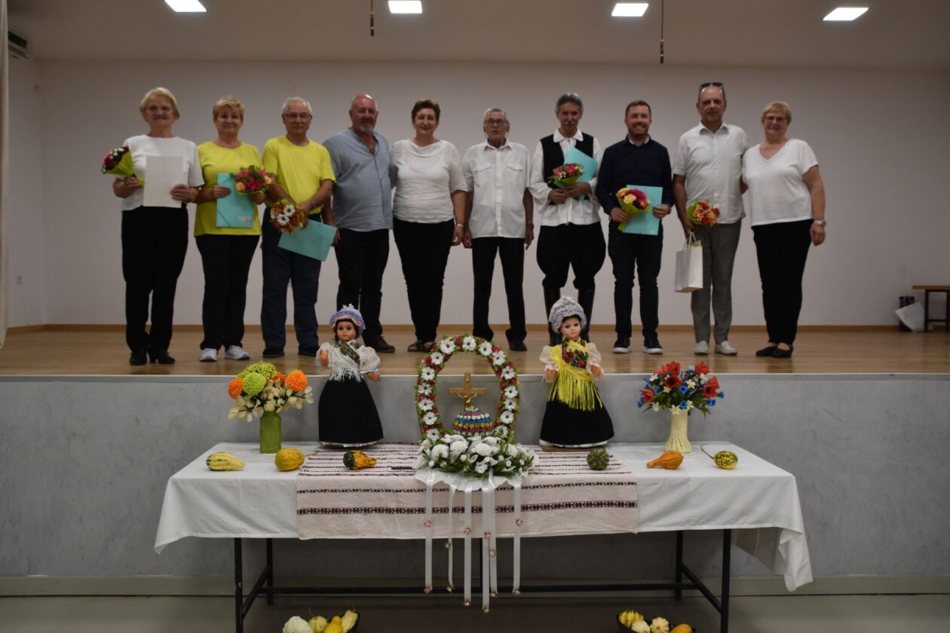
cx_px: 475
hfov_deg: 59.5
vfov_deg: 41.7
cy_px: 316
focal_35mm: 32
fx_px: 831
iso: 800
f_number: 3.5
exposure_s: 1/200
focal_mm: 21
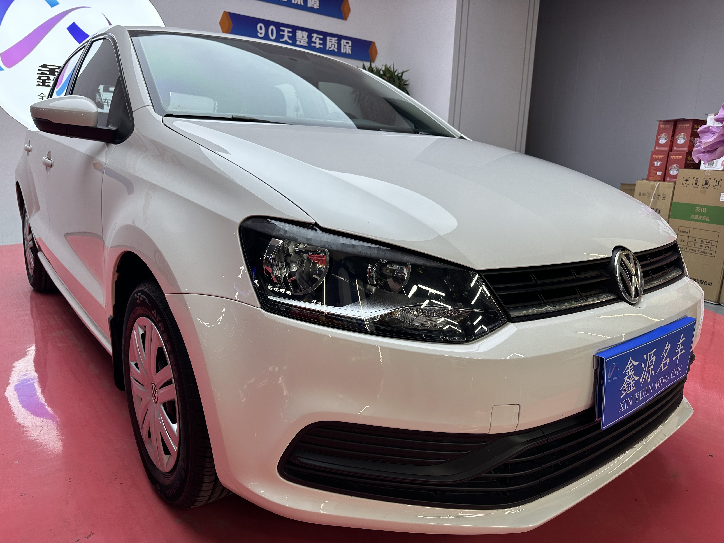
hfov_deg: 71.6
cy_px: 272
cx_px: 362
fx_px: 502
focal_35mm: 24
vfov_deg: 56.8
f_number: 1.78
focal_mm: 6.86
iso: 50
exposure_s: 1/121
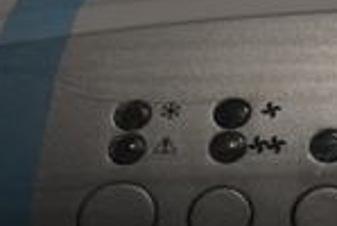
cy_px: 66
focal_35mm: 184
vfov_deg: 7.5
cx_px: 552
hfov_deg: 10.6
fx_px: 1726
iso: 100
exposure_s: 1/80
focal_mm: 30
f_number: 4.2
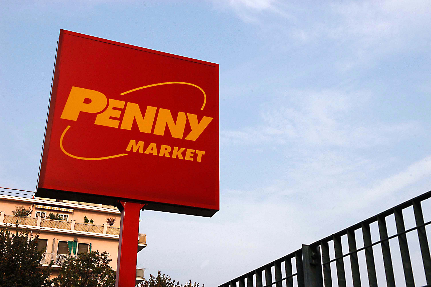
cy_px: 144
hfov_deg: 41.1
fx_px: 574
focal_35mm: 48
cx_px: 216
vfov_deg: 28.0
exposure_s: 1/400
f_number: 10
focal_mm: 32
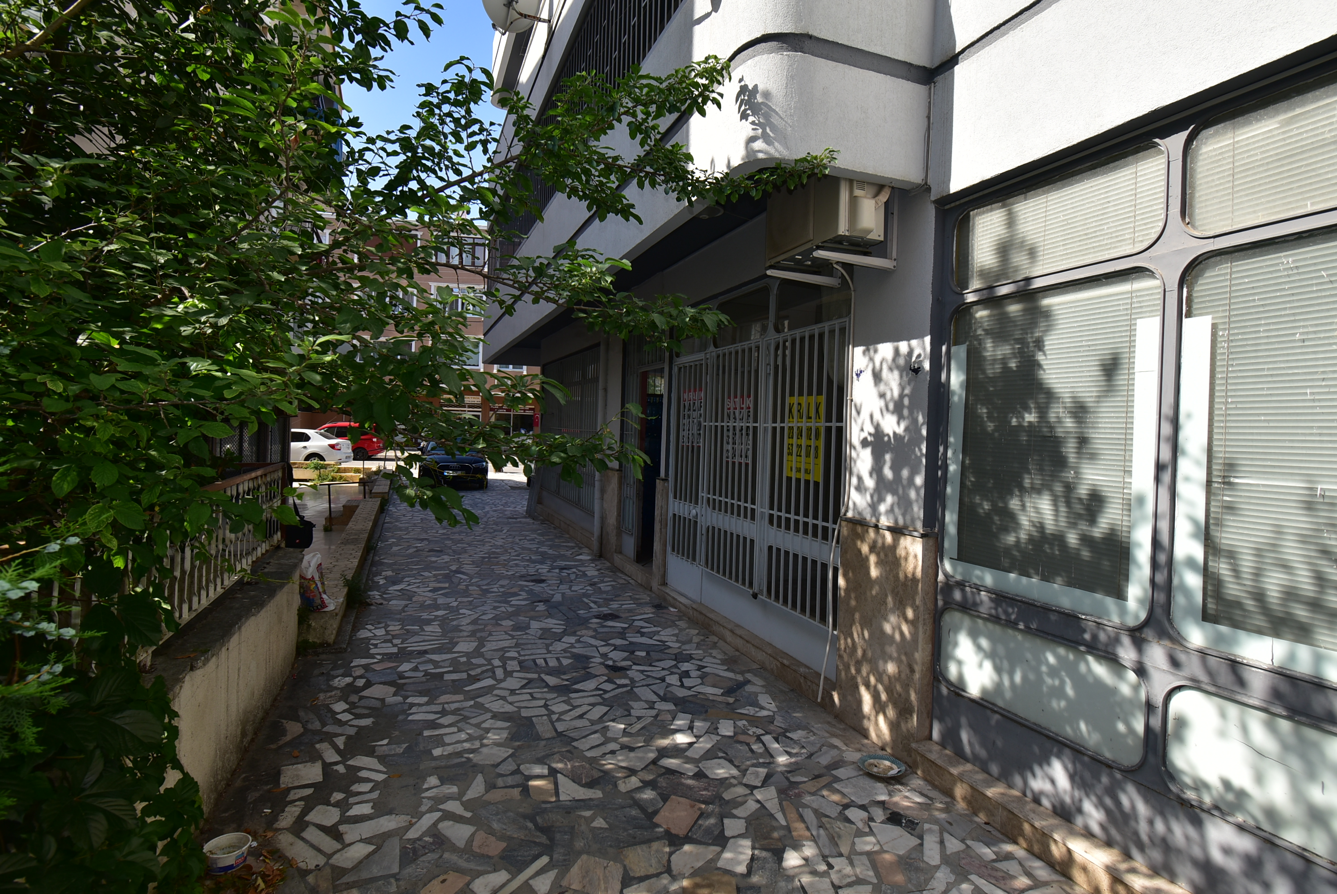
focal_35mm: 18
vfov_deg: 67.5
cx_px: 668
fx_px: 669
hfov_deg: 90.0
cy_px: 447
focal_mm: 12
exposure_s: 1/200
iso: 100
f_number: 7.1
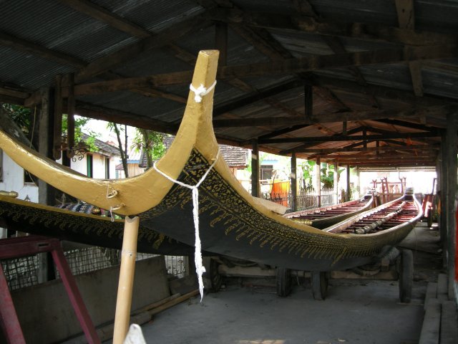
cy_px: 172
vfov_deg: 39.7
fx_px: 476
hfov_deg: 51.4
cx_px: 229
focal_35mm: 36
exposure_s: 1/24.7
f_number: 2.7
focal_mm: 7.5
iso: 64
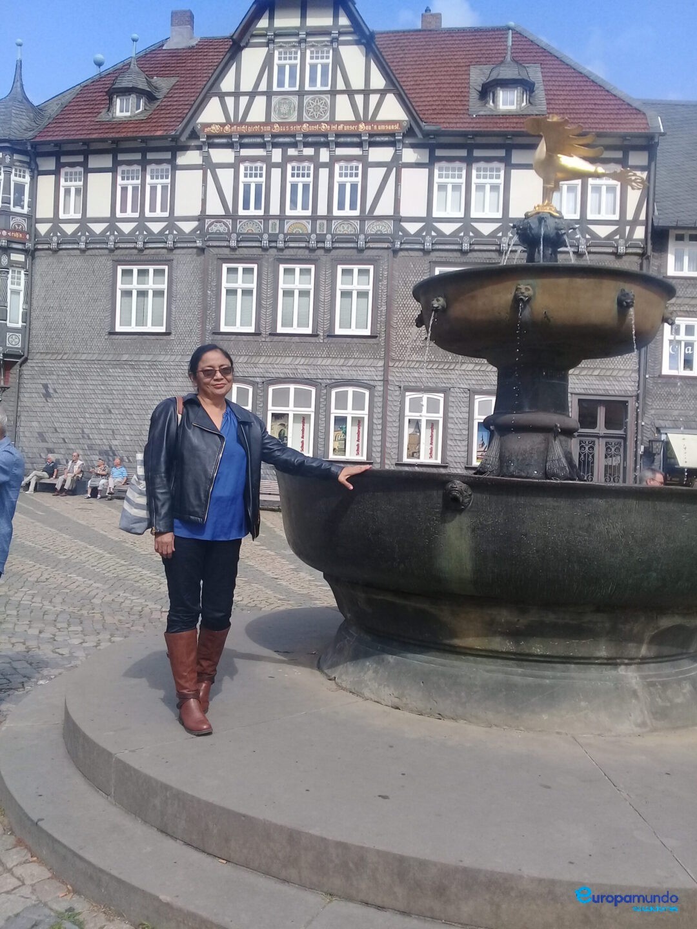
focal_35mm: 31
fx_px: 832
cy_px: 464
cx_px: 348
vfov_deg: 58.4
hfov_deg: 45.4
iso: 50
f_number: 2.2
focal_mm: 3.3
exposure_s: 1/1081
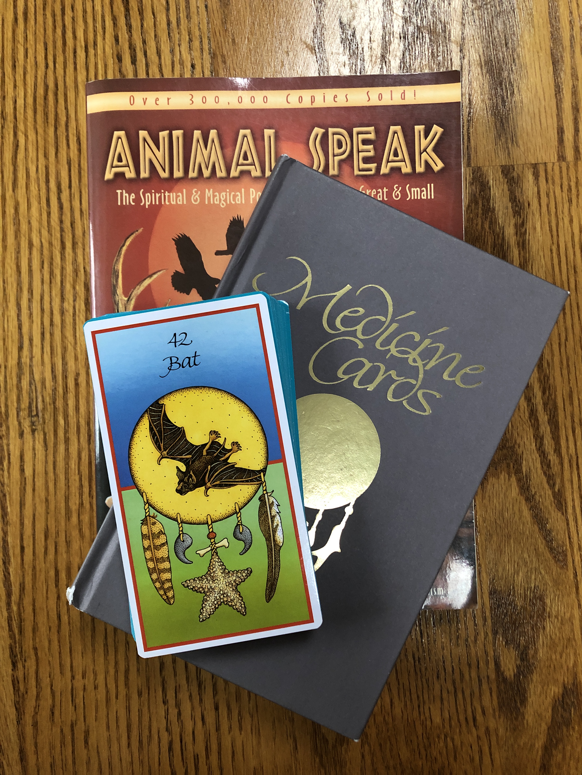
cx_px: 291
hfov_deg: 49.7
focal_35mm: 28
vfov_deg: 63.4
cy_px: 388
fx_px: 628
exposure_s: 1/15
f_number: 1.8
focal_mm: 3.99
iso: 64
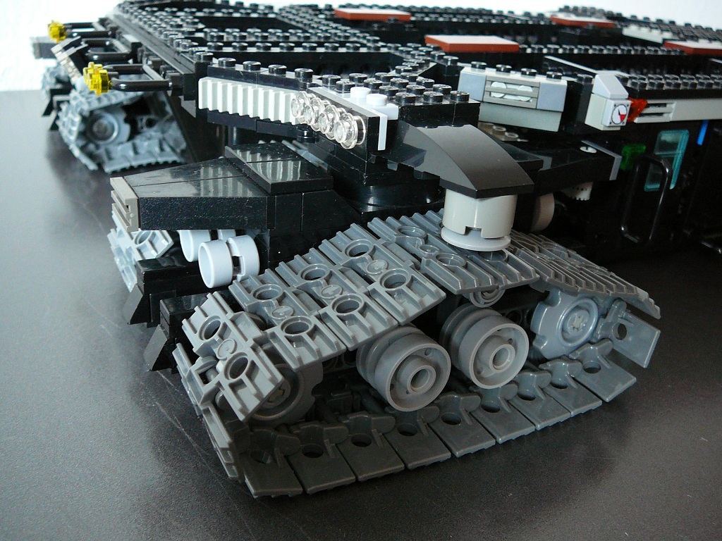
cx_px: 361
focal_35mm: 35
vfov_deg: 40.7
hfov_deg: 52.6
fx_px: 730
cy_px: 270
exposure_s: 1/8
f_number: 2.8
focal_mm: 5.2
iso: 200
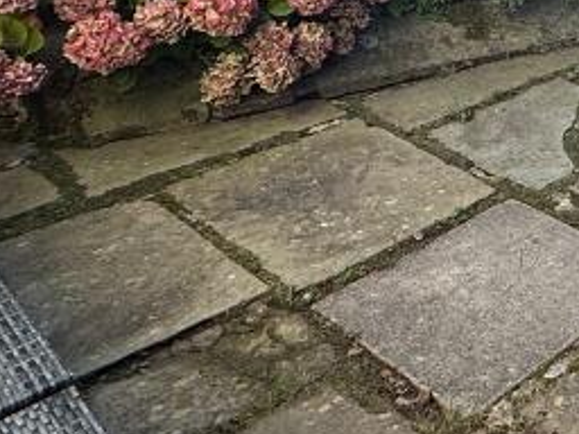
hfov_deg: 26.9
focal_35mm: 56
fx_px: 937
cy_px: -95
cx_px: 814
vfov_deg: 23.7
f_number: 2.2
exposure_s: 1/888
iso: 64
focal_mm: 2.22
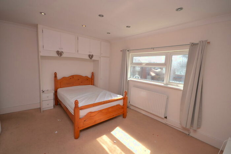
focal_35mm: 15
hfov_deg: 100.4
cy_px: 77
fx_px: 96
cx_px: 116
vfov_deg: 77.4
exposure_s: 1/125
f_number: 5.6
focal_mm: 10
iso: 110
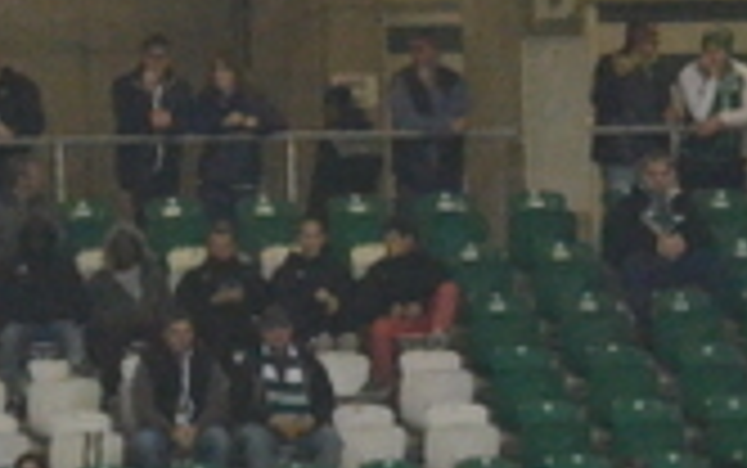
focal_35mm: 772
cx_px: -1184
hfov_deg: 2.7
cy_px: 785
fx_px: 15727
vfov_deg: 1.7
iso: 2000
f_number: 5
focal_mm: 70
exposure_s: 1/400
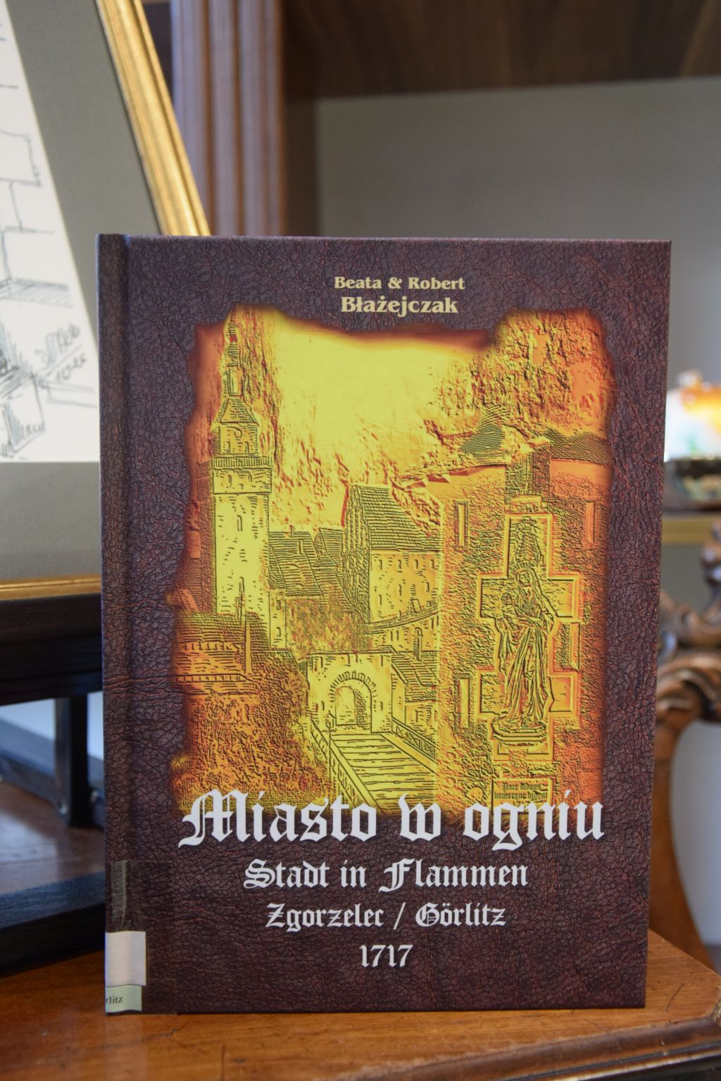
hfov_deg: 28.1
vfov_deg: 41.1
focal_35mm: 48
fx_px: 1441
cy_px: 540
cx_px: 360
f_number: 4.2
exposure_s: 1/60
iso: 1600
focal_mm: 32
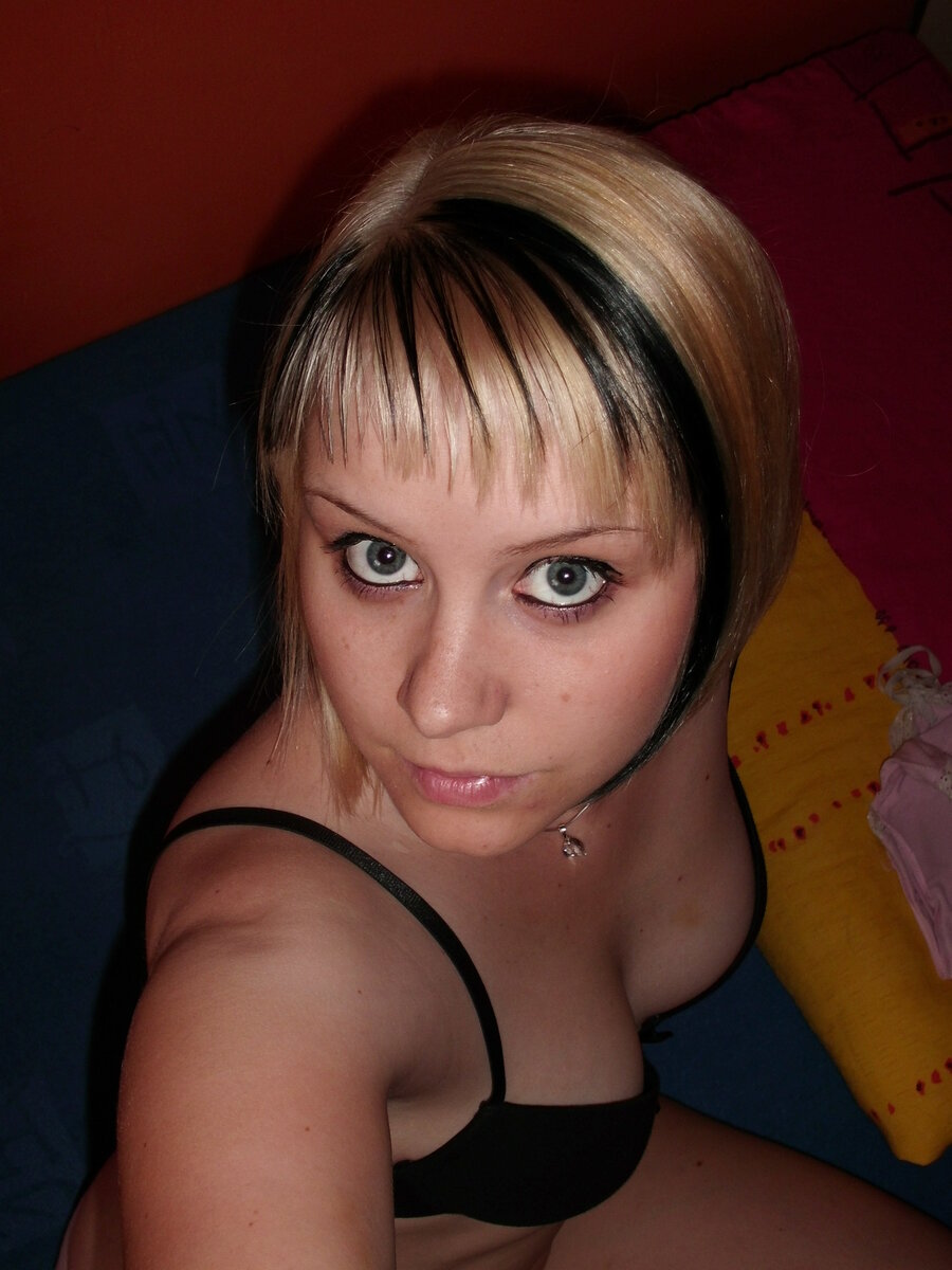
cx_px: 476
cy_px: 635
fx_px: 1320
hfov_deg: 39.7
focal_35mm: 36
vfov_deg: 51.4
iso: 64
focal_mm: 6.3
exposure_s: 1/60
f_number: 2.9
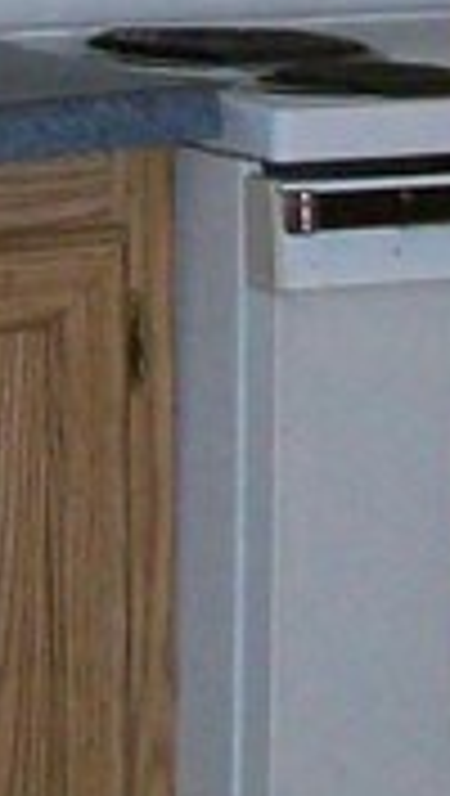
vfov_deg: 9.3
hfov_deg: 5.3
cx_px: -230
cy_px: -270
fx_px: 4799
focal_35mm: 227
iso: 200
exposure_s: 1/64
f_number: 2.7
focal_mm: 6
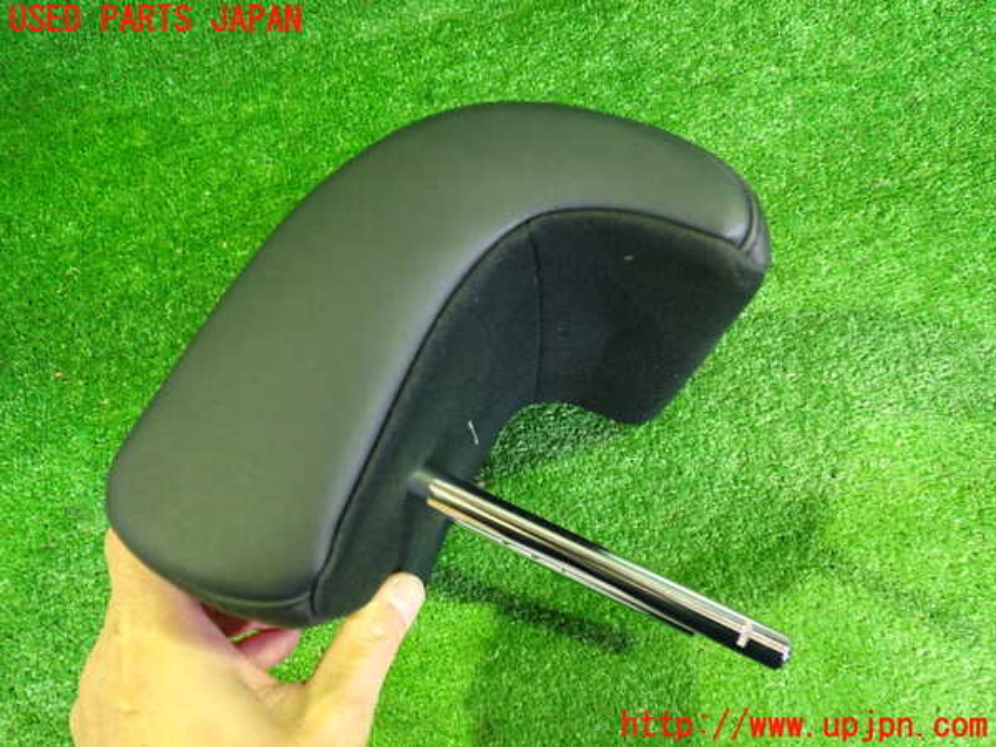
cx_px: 498
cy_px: 374
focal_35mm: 30
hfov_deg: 60.0
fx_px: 863
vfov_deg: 46.8
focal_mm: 5.4
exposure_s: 1/25
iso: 800
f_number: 2.3
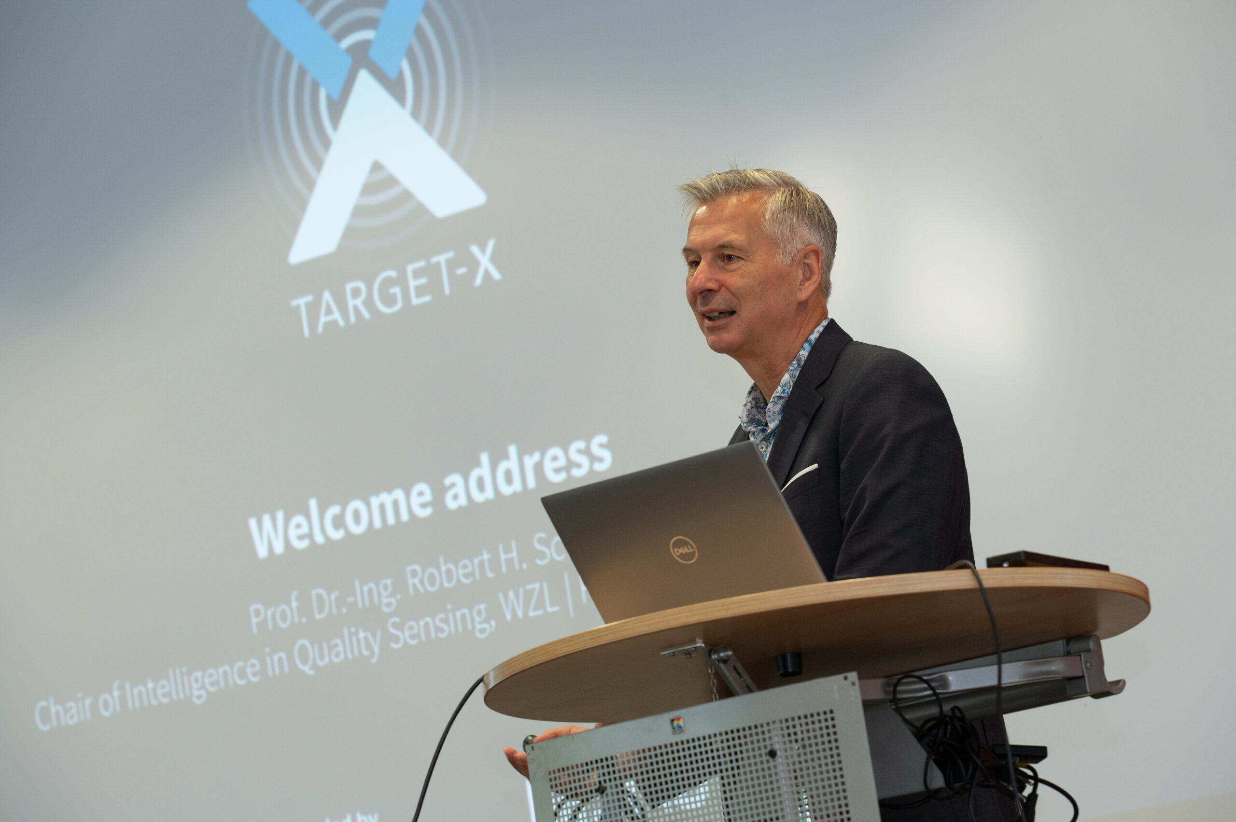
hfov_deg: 15.2
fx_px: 4632
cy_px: 411
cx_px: 618
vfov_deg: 10.1
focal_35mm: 135
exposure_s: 1/100
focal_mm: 135
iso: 1400
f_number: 7.1
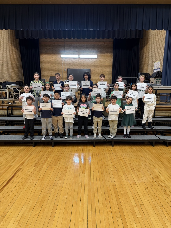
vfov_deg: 71.6
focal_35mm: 24
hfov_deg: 56.8
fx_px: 158
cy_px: 114
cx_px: 86
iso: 125
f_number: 1.78
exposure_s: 1/60
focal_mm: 6.76
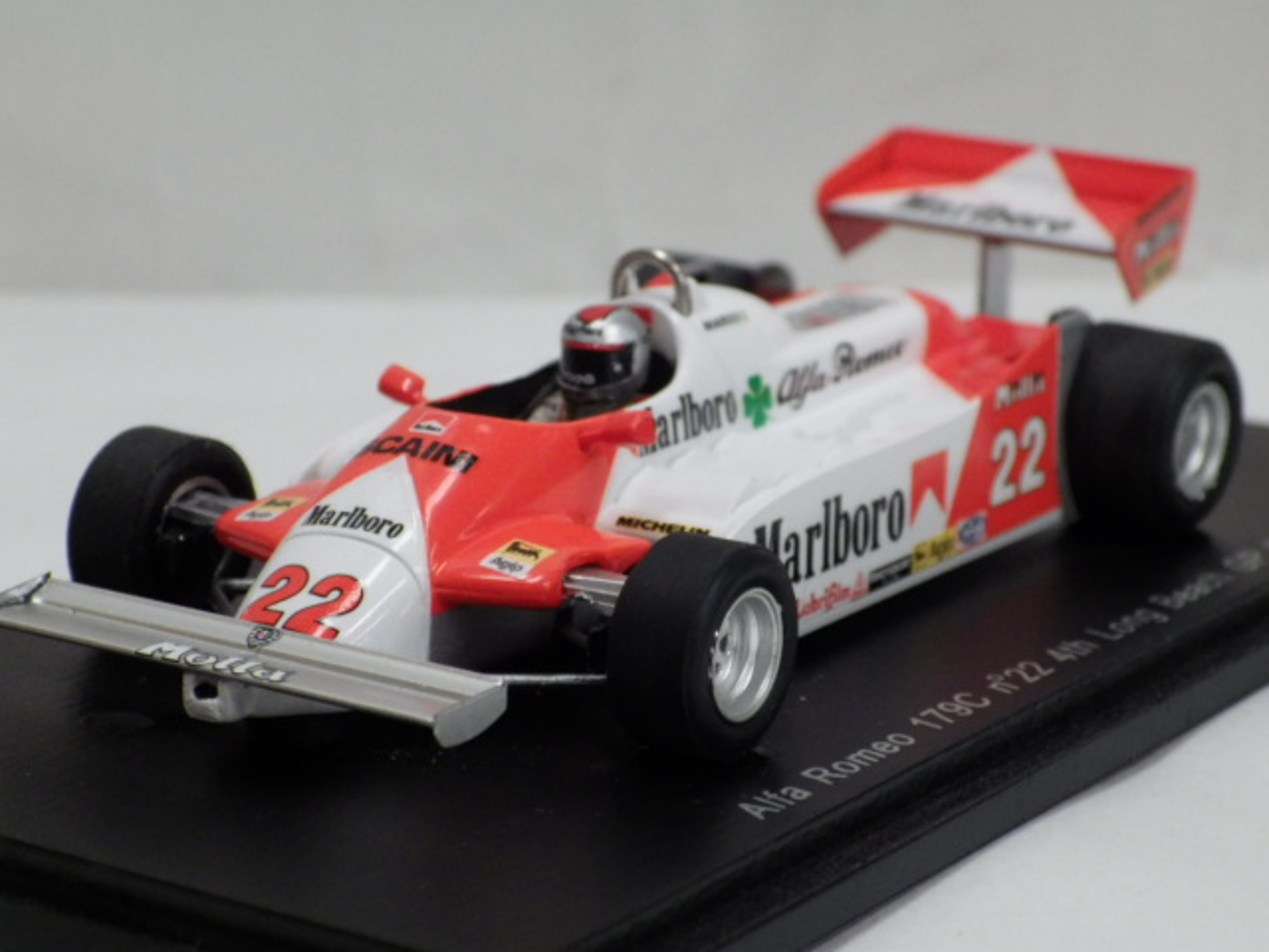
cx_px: 634
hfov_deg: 16.6
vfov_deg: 12.5
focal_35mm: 119
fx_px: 4362
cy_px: 476
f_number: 4.8
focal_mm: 21.3
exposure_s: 1/80
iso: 640
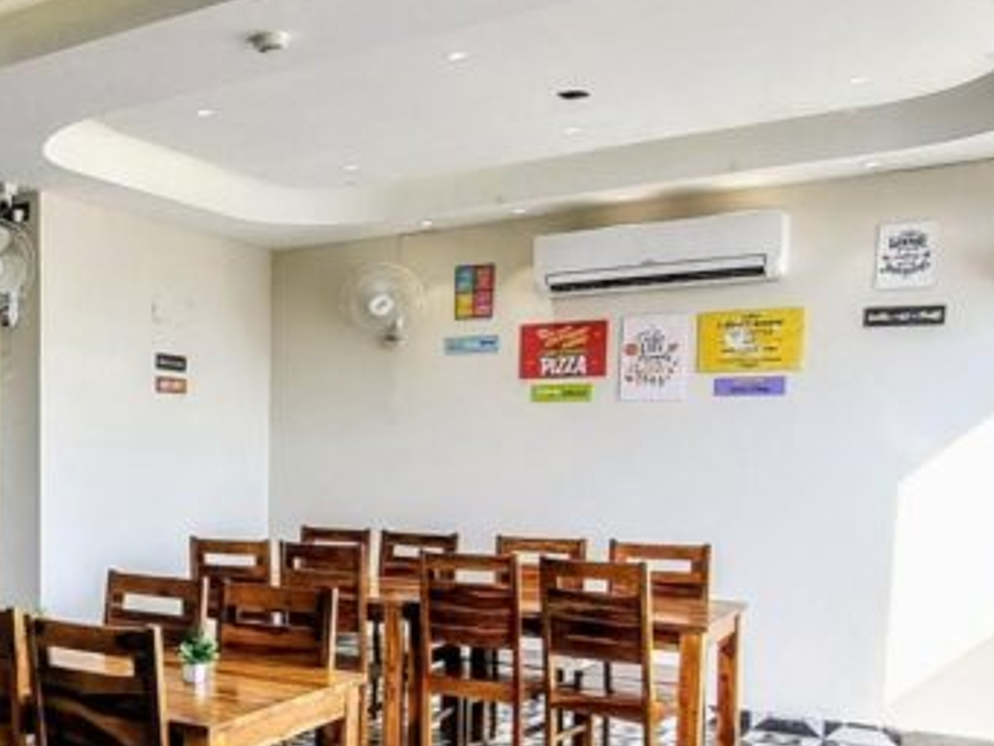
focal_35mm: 39
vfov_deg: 36.5
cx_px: -12
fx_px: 1120
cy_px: 495
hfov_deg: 41.3
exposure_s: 1/179
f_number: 2.2
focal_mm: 1.74
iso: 50
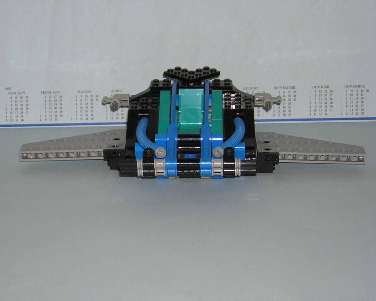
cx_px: 182
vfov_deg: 16.5
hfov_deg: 20.6
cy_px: 150
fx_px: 1035
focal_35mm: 93
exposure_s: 1/60.1
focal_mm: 11.6
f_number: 4.2
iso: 100
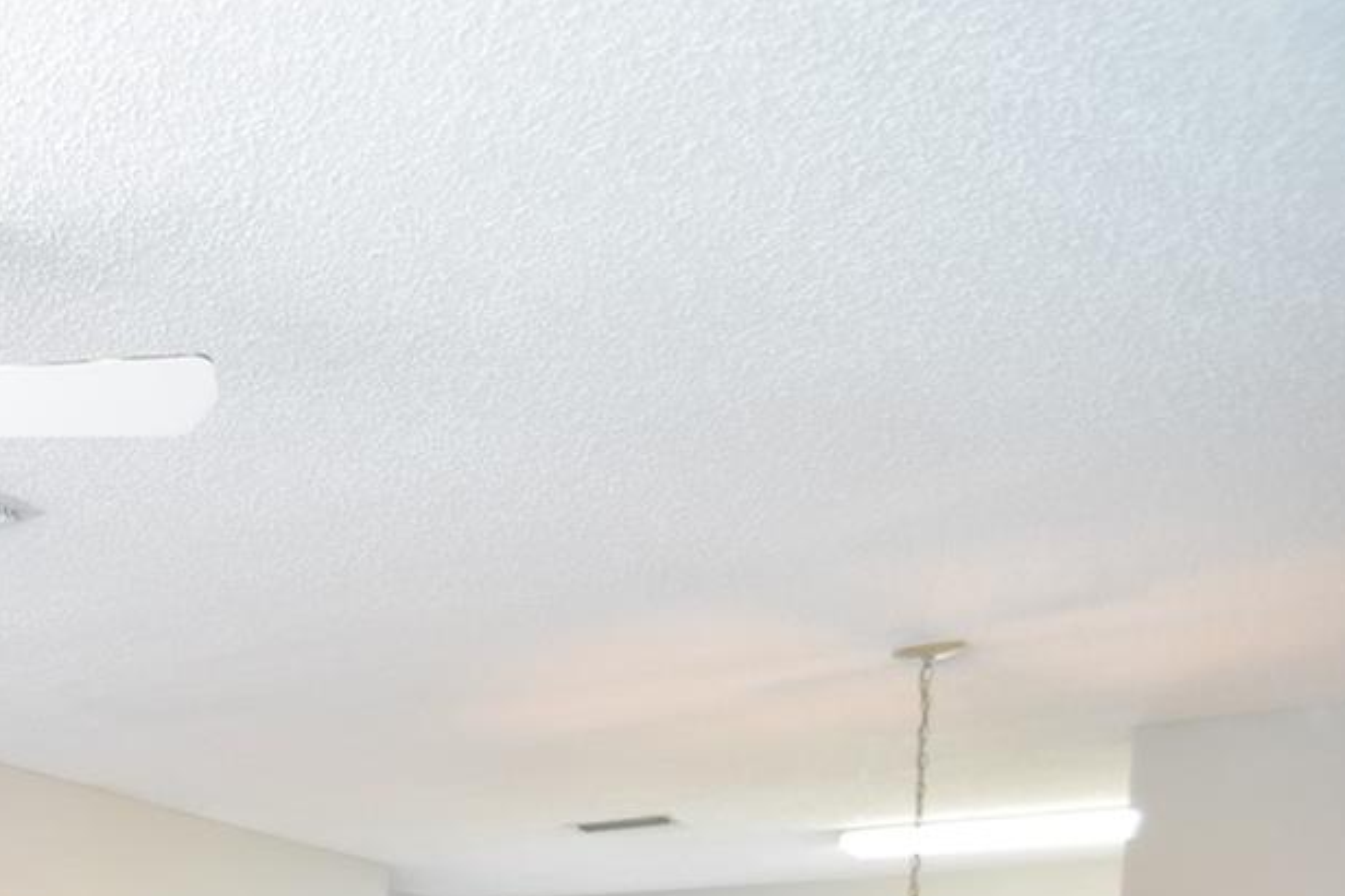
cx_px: -339
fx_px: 1457
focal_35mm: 39
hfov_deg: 36.0
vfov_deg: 28.5
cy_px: 1145
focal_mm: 10
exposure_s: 1/60
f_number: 3.5
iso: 800
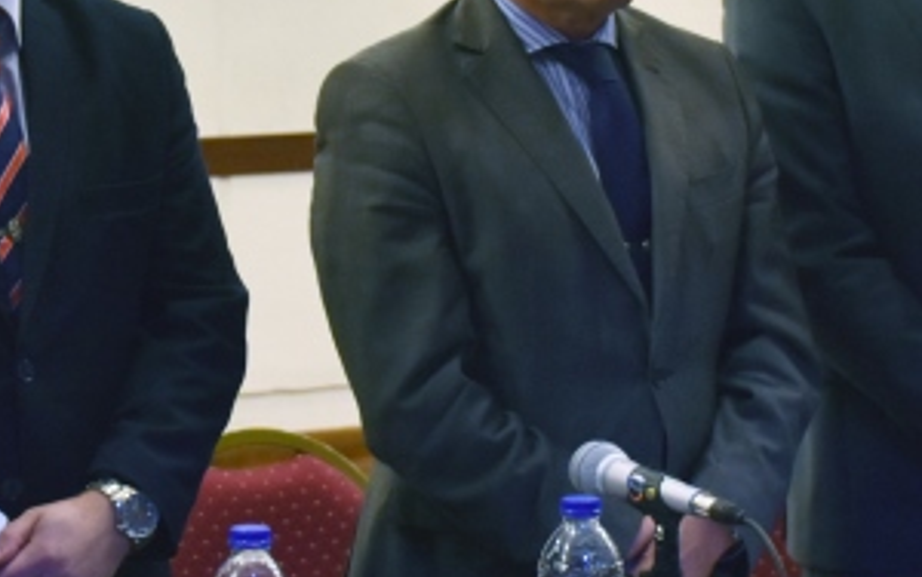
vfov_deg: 9.3
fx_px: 3539
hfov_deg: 14.8
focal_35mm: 141
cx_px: 357
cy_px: 45
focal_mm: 27
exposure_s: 1/60
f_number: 4
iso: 1000
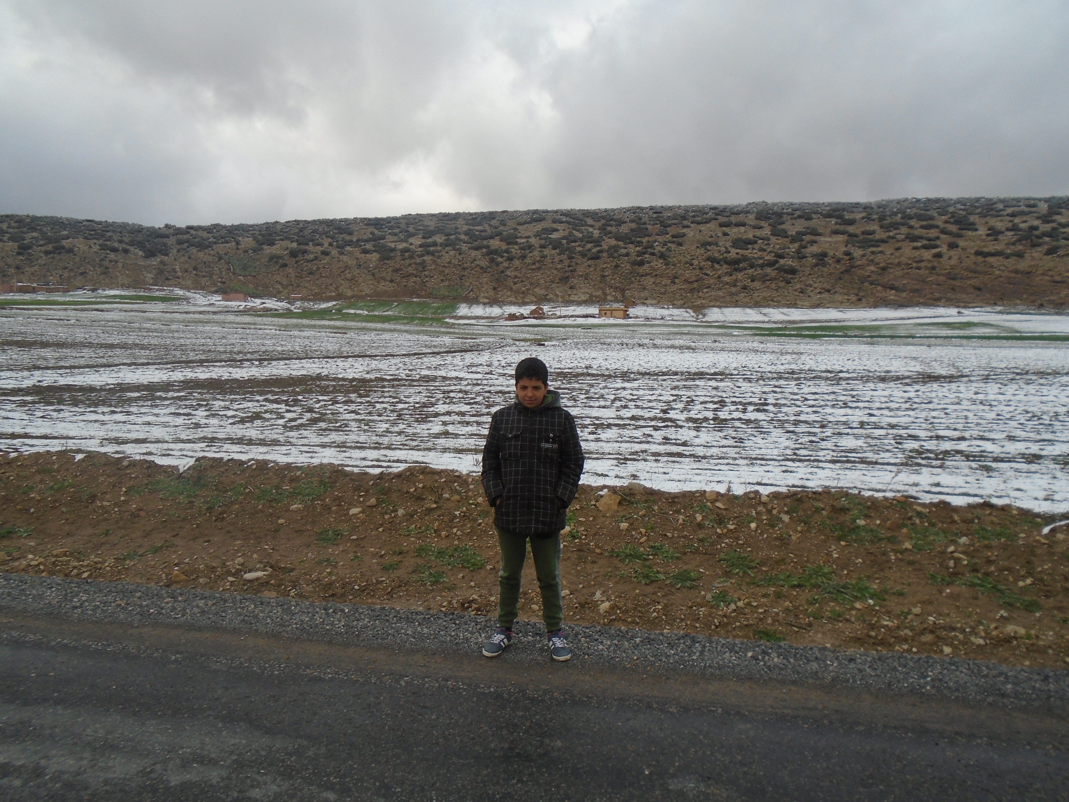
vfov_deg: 53.1
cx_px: 534
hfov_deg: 67.3
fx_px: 803
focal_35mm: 26
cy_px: 401
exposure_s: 1/640
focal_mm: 4.6
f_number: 3.2
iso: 100
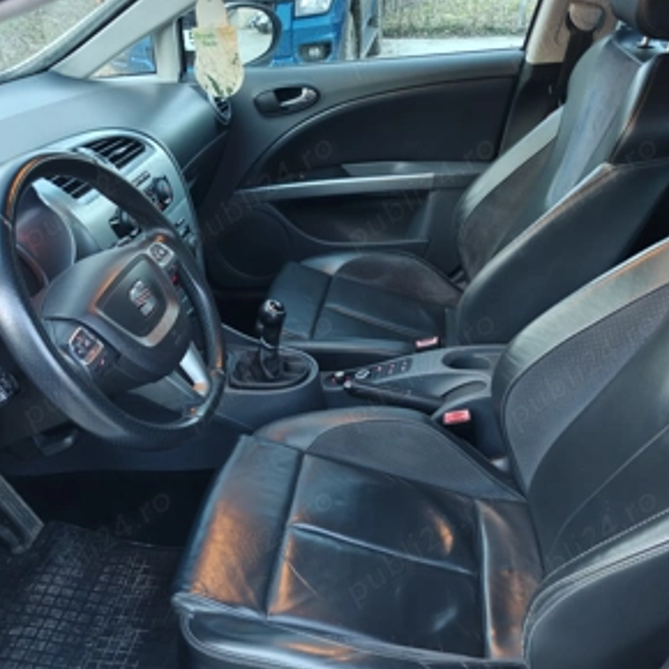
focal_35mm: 28
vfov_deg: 56.8
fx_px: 612
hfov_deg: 57.3
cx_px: 339
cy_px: 408
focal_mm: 6.06
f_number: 1.6
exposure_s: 1/50
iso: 1600
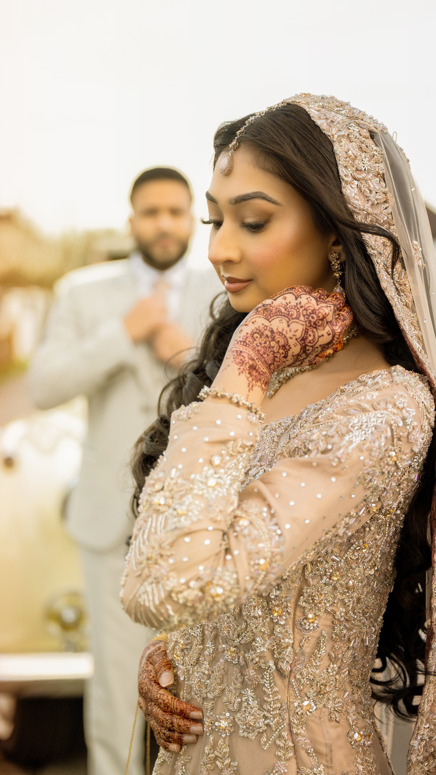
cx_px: 223
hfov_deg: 18.5
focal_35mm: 65
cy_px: 388
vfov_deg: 32.4
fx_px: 1336
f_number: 2.8
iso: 1000
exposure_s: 1/800
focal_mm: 62
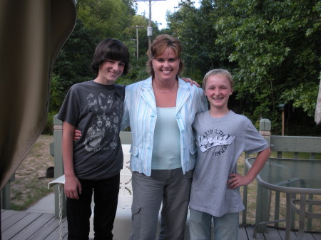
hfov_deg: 51.4
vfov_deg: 39.6
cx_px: 160
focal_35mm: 36
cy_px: 120
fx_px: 334
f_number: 3.5
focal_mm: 6.3
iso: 64
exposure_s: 1/91
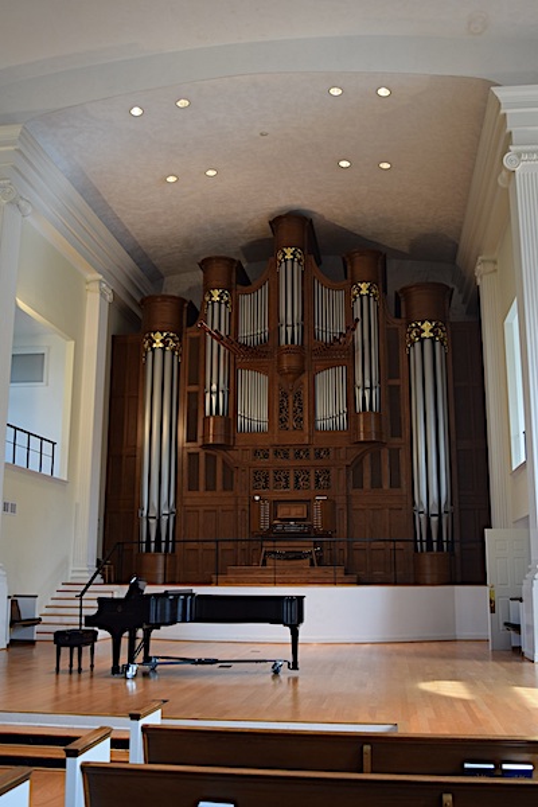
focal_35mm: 38
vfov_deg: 51.3
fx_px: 841
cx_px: 269
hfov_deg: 35.5
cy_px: 404
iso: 400
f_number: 4.5
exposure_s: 1/80
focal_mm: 25
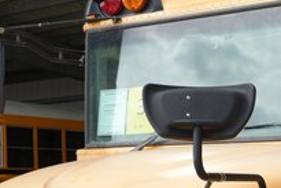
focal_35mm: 97
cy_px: 224
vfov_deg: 13.7
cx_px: 207
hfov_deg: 20.9
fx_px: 758
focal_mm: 28
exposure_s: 1/250
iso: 100
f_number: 5
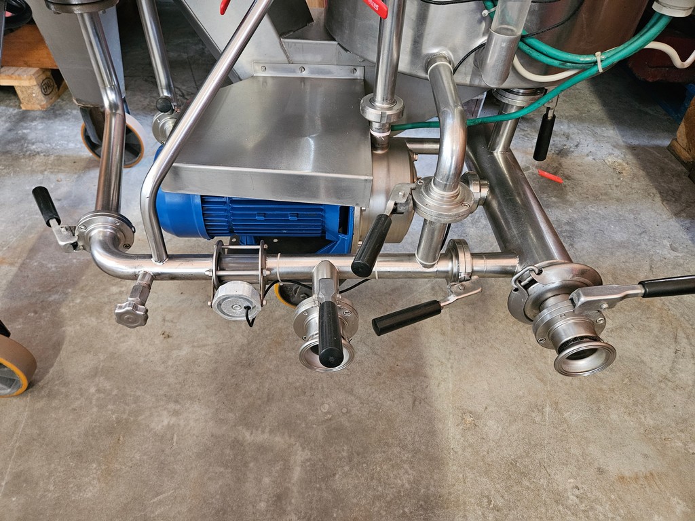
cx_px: 348
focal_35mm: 23
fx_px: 462
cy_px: 260
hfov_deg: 73.9
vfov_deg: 58.9
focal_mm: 5.4
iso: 640
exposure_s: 1/33
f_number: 1.8
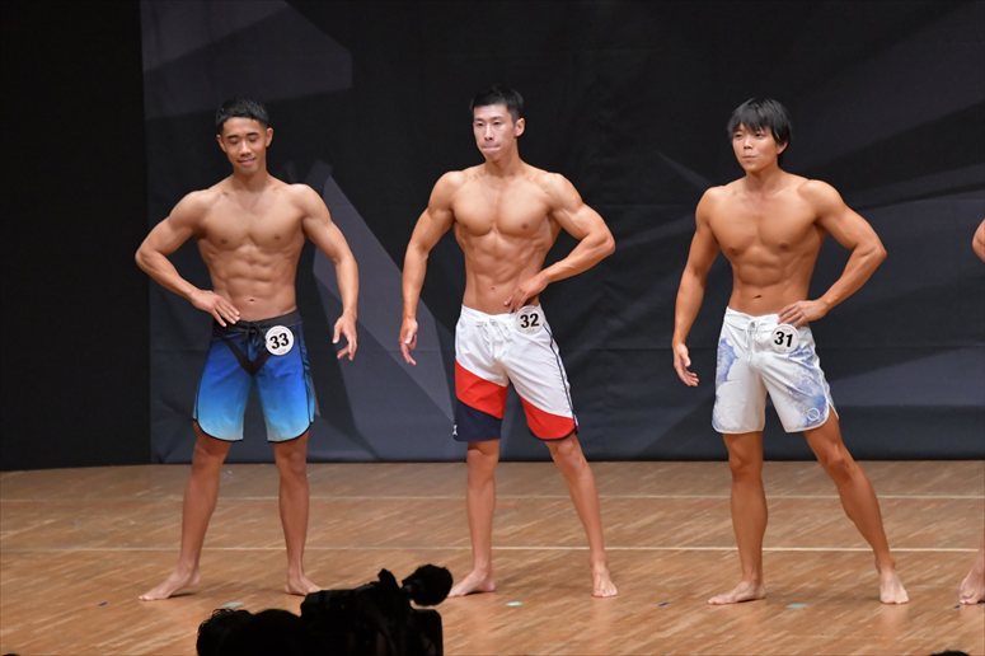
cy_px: 328
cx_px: 492
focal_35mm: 255
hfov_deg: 8.1
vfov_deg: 5.4
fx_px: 6974
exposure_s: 1/400
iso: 6400
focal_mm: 170
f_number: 5.6
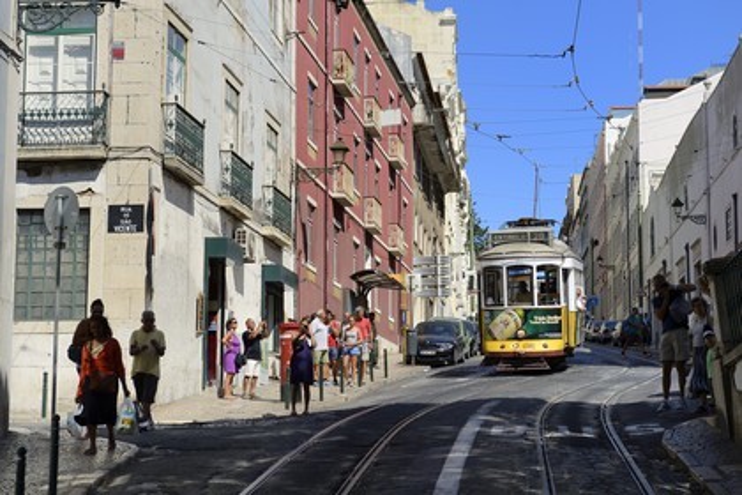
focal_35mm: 70
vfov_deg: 19.5
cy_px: 248
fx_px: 1443
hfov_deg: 28.8
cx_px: 371
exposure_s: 1/1000
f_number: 7.1
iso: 200
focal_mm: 70
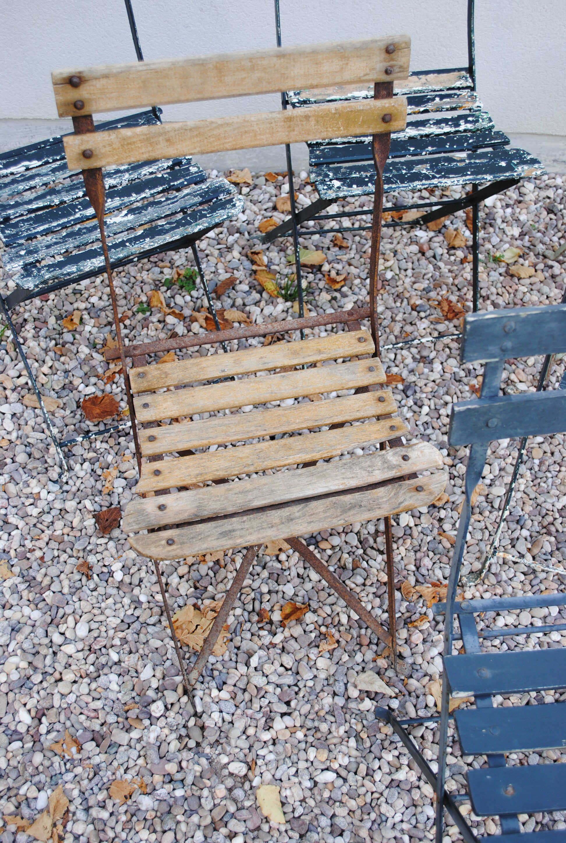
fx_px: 845
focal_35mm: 36
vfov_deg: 53.0
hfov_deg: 37.0
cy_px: 422
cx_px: 283
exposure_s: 1/100
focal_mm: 24
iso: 200
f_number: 5
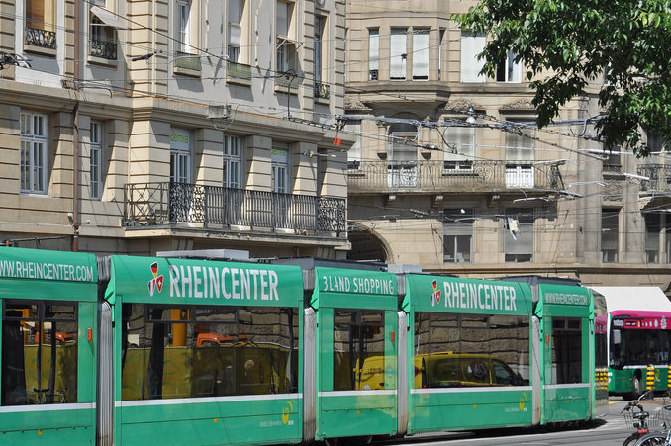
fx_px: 2570
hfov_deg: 14.8
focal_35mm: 138
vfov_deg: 9.9
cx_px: 144
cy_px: 181
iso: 250
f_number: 10
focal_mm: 52
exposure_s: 1/400
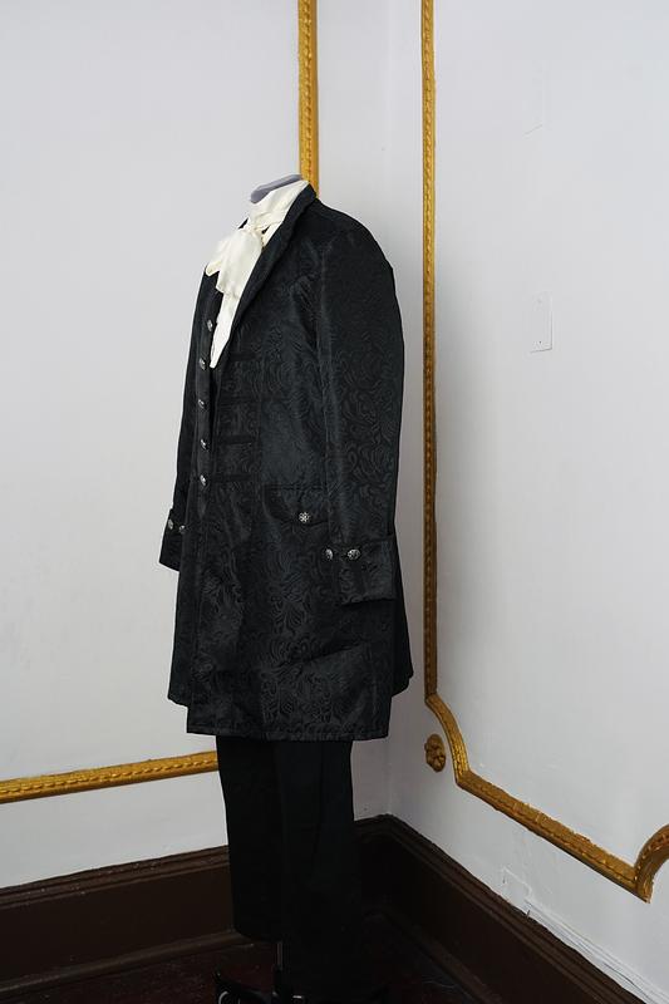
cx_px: 334
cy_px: 502
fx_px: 1004
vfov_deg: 53.1
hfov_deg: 36.9
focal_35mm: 36
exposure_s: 1/125
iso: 1000
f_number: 5
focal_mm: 36
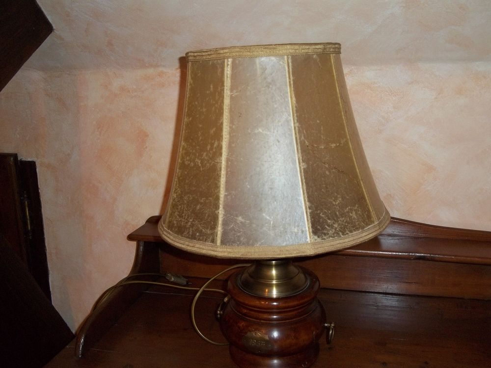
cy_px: 184
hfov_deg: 51.4
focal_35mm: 36
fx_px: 511
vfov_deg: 39.7
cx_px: 246
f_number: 3.1
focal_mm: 6.5
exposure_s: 1/30
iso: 160
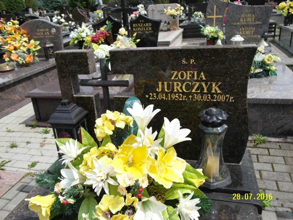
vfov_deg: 46.8
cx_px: 146
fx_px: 254
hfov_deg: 60.0
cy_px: 110
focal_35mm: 30
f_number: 3
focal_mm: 6.5
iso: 80
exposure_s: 1/1500
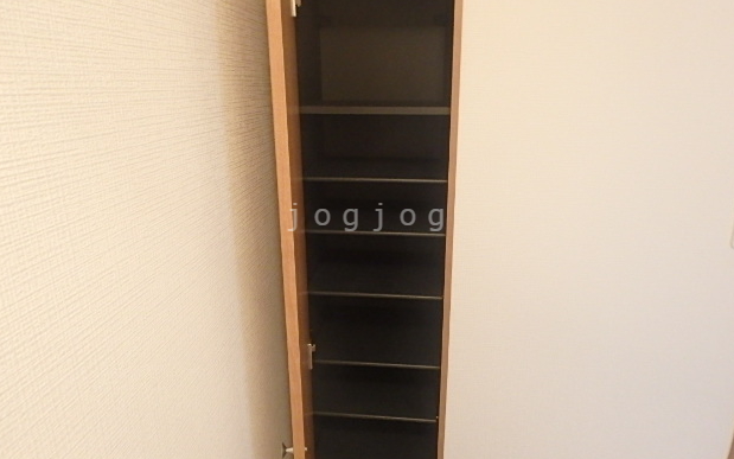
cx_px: 369
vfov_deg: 53.0
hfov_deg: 77.2
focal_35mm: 23
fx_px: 460
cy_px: 217
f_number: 3.5
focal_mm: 3.7
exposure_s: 1/20
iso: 800
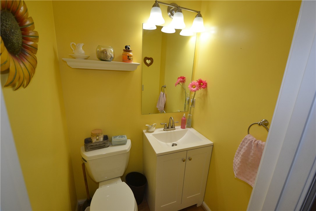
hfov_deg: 100.4
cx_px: 158
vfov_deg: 77.3
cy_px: 106
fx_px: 132
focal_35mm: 15
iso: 400
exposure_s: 1/100
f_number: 5
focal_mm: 10
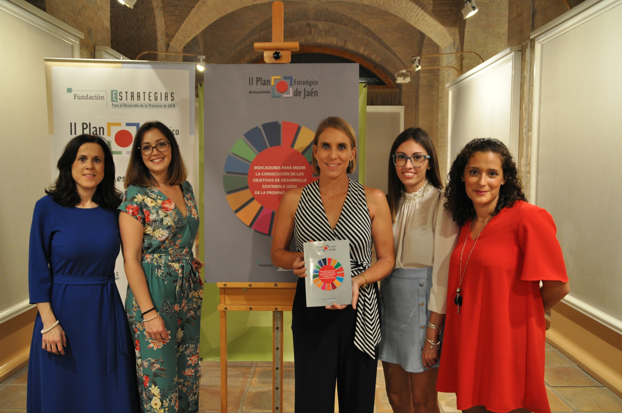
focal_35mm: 33
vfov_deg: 39.9
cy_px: 206
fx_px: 569
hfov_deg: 57.3
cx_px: 311
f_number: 3.5
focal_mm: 22
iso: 800
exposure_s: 1/40
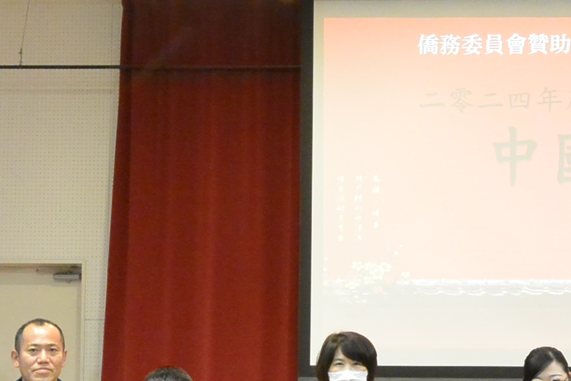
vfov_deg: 16.8
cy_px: 292
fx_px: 1285
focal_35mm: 81
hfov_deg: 23.9
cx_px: 579
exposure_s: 1/60
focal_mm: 11
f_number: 3.5
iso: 1600
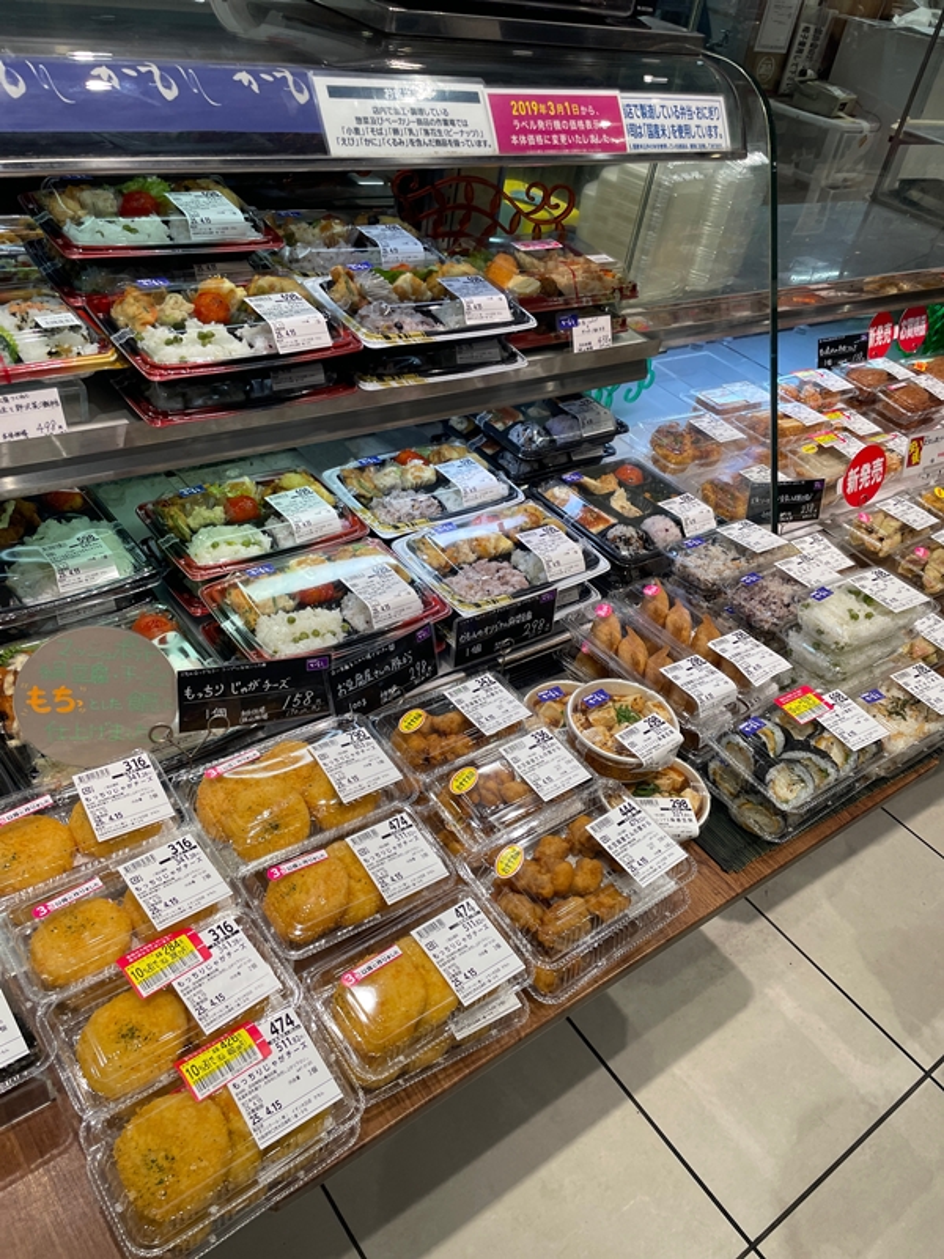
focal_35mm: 26
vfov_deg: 67.3
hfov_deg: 53.1
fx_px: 945
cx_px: 472
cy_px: 630
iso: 32
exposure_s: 1/186
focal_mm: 4.2
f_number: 1.6
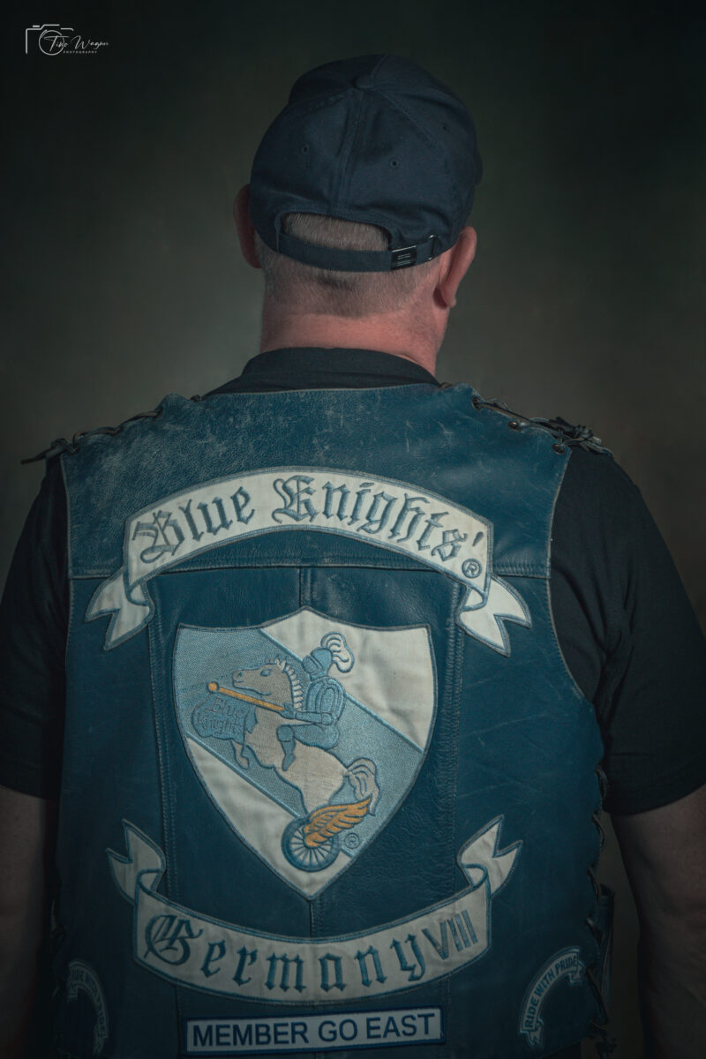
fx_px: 3971
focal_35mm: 135
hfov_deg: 10.2
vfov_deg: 15.2
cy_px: 530
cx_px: 353
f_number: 5.6
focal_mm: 90
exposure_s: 1/320
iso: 320
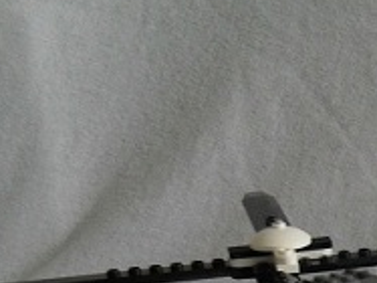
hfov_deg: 16.2
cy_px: 424
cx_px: 535
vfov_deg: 12.4
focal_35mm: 113
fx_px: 1230
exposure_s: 1/10
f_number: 3.2
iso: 200
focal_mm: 6.3
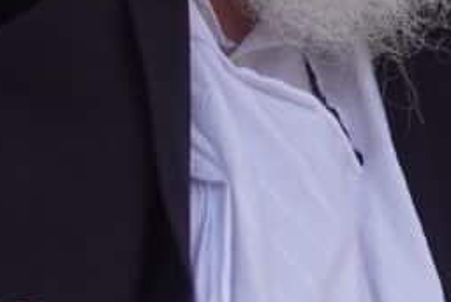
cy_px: -121
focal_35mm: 168
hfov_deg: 11.9
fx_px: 2106
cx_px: 594
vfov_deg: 8.1
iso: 125
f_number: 4
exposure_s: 1/200
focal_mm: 15.87
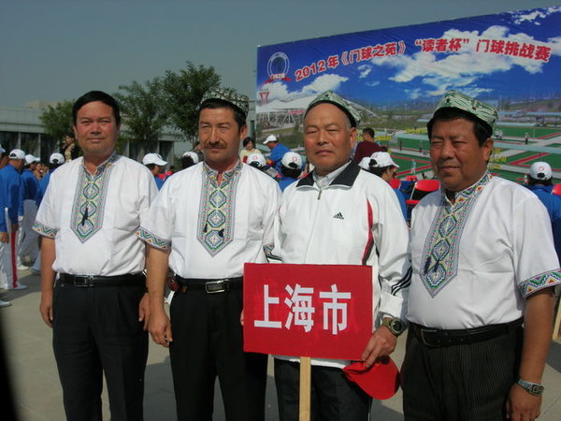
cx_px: 280
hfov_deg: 49.0
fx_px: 616
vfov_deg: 37.7
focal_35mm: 38
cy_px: 210
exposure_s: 1/1263
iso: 64
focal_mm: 7.8
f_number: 4.8
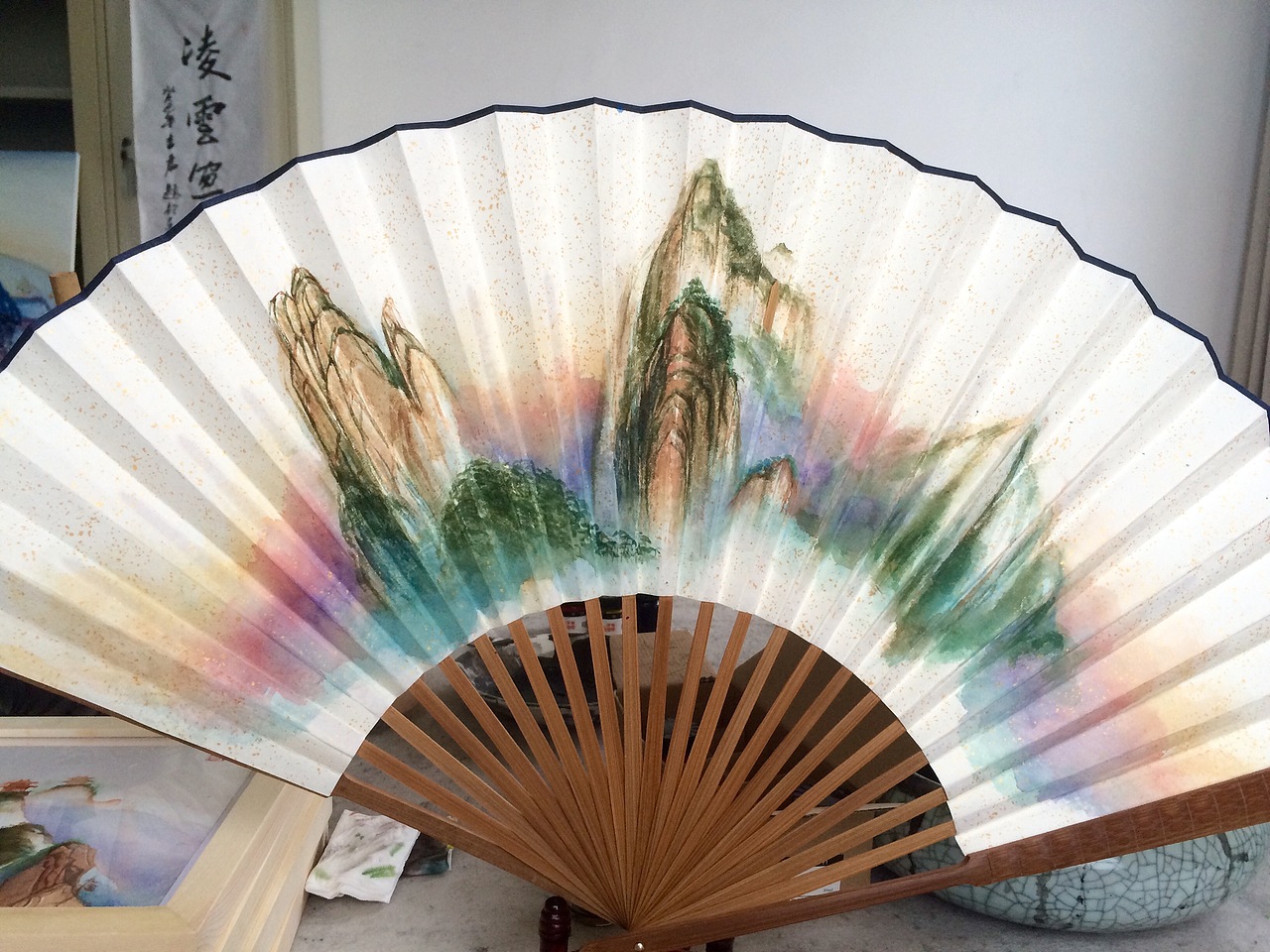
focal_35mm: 29
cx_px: 635
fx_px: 1064
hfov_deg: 61.7
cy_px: 476
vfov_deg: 48.2
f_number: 2.2
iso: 32
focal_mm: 4.15
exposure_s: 1/30
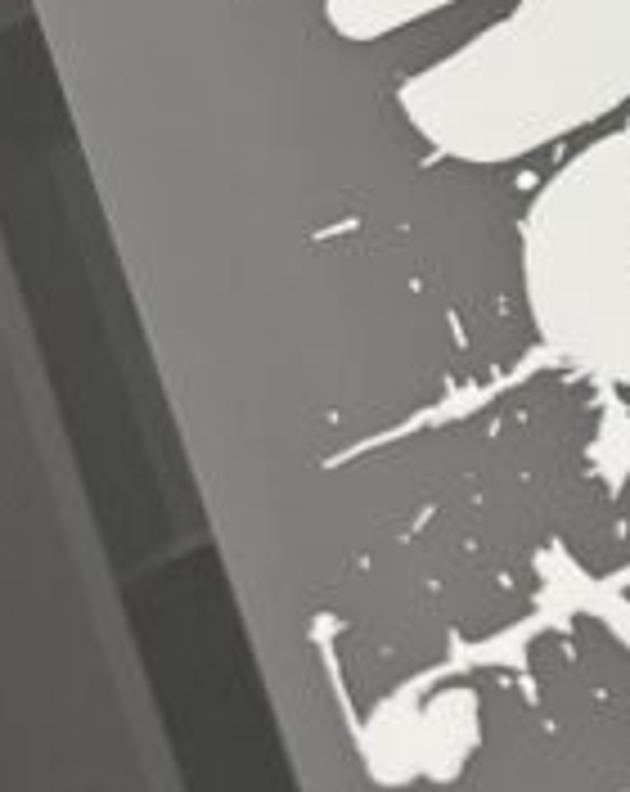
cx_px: 1598
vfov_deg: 12.0
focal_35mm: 148
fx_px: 3461
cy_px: -644
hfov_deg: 9.2
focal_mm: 5.7
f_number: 1.5
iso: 125
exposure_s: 1/107
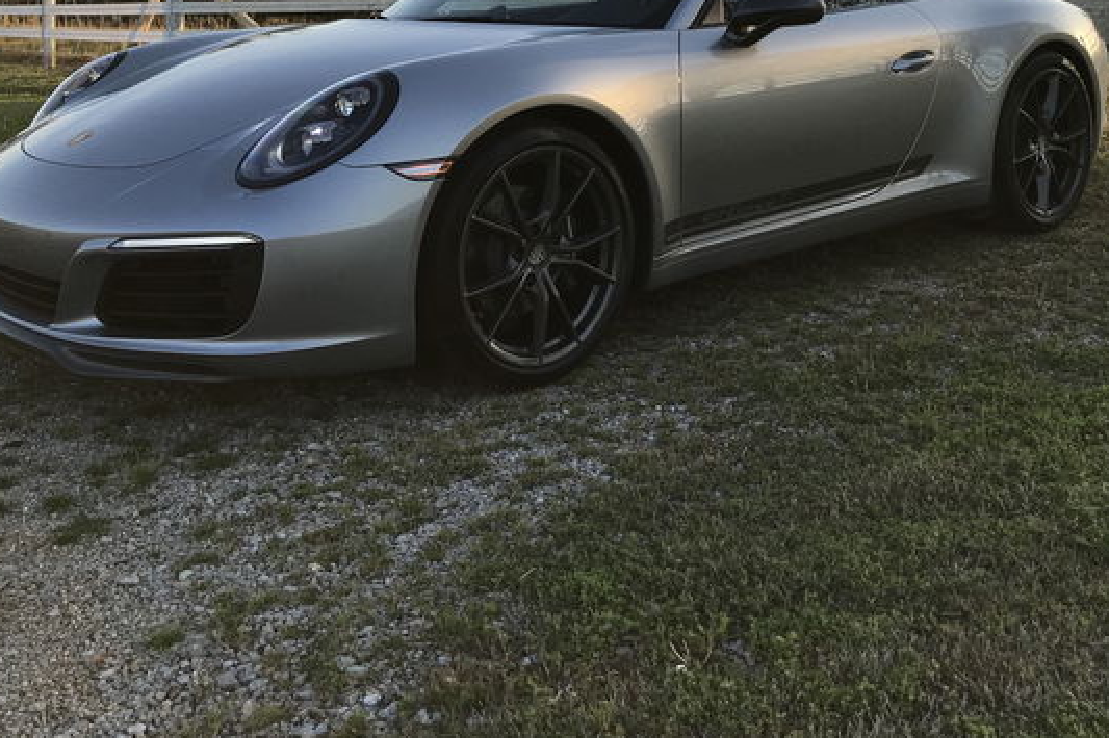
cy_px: 152
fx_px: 1293
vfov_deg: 31.1
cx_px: 570
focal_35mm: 42
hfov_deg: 46.4
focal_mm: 3.99
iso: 20
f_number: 1.8
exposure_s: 1/967
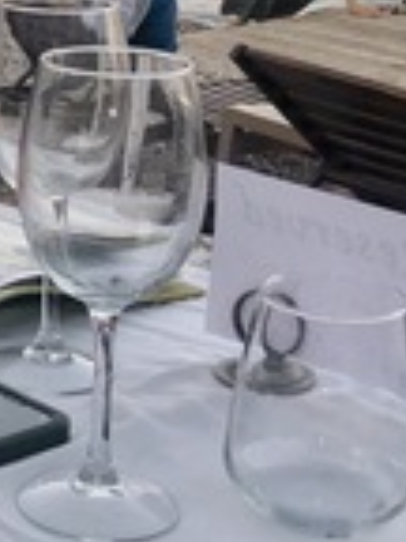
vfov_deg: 18.6
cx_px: -211
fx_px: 1626
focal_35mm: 104
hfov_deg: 13.4
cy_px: 55
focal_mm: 3.99
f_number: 1.8
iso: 32
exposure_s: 1/527
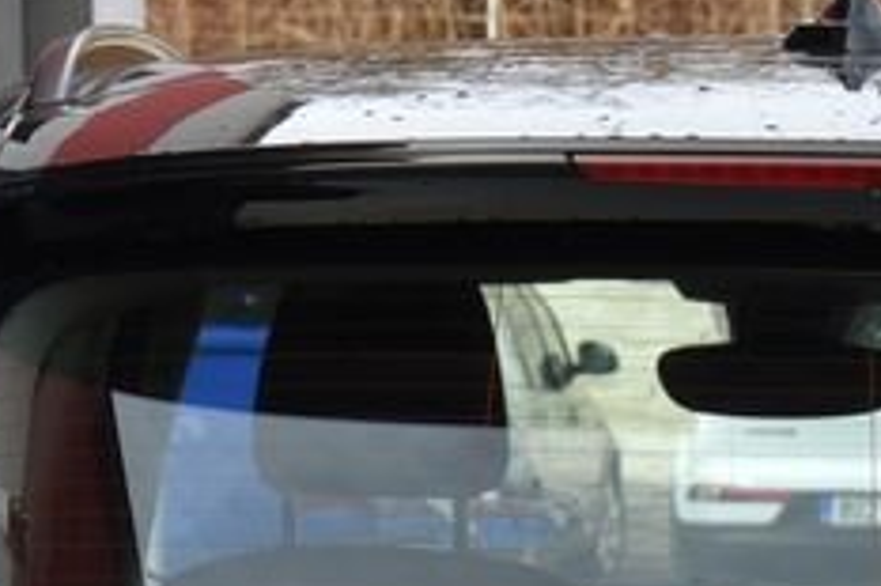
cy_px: 1206
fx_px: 5918
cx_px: 790
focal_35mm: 242
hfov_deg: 8.5
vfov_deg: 5.5
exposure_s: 1/250
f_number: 8
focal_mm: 55
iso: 500
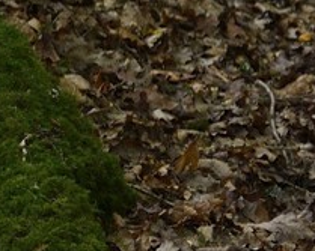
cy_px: -68
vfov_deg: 3.5
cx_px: -743
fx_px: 4156
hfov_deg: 4.1
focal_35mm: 446
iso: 800
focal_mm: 62
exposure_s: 1/60
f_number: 2.8
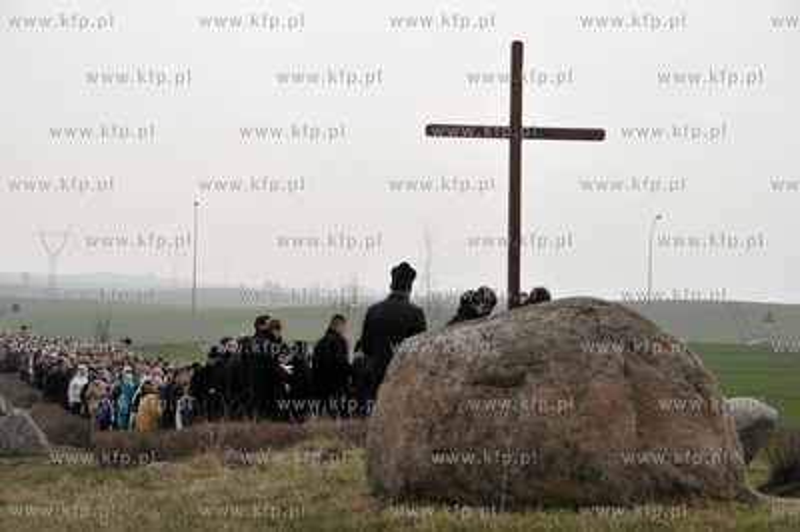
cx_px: 400
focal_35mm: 66
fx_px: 1465
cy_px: 266
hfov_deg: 30.5
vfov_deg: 20.6
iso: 400
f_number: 5.6
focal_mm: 44
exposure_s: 1/1250
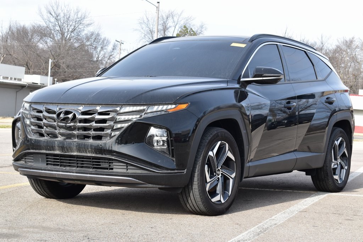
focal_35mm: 75
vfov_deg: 18.2
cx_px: 182
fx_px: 756
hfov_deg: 27.0
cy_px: 121
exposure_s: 1/250
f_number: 10
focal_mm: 50
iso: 400
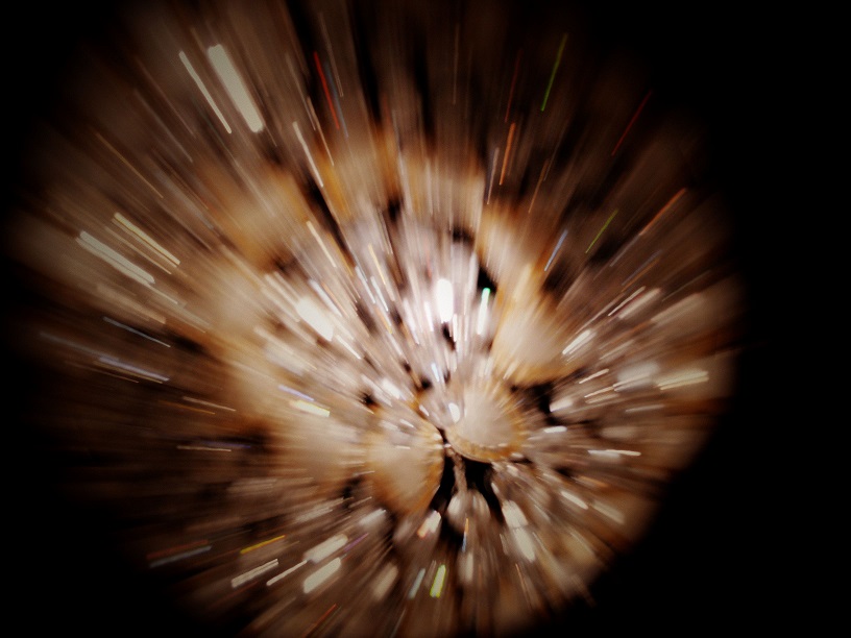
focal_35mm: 154
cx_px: 426
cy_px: 319
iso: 100
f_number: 6.3
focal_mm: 29.1
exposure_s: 1/25
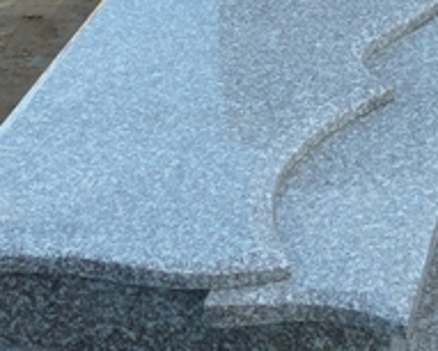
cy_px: 62
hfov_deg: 15.8
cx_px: 335
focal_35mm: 121
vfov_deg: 12.7
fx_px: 1569
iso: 80
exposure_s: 1/125
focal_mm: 6.1
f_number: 4
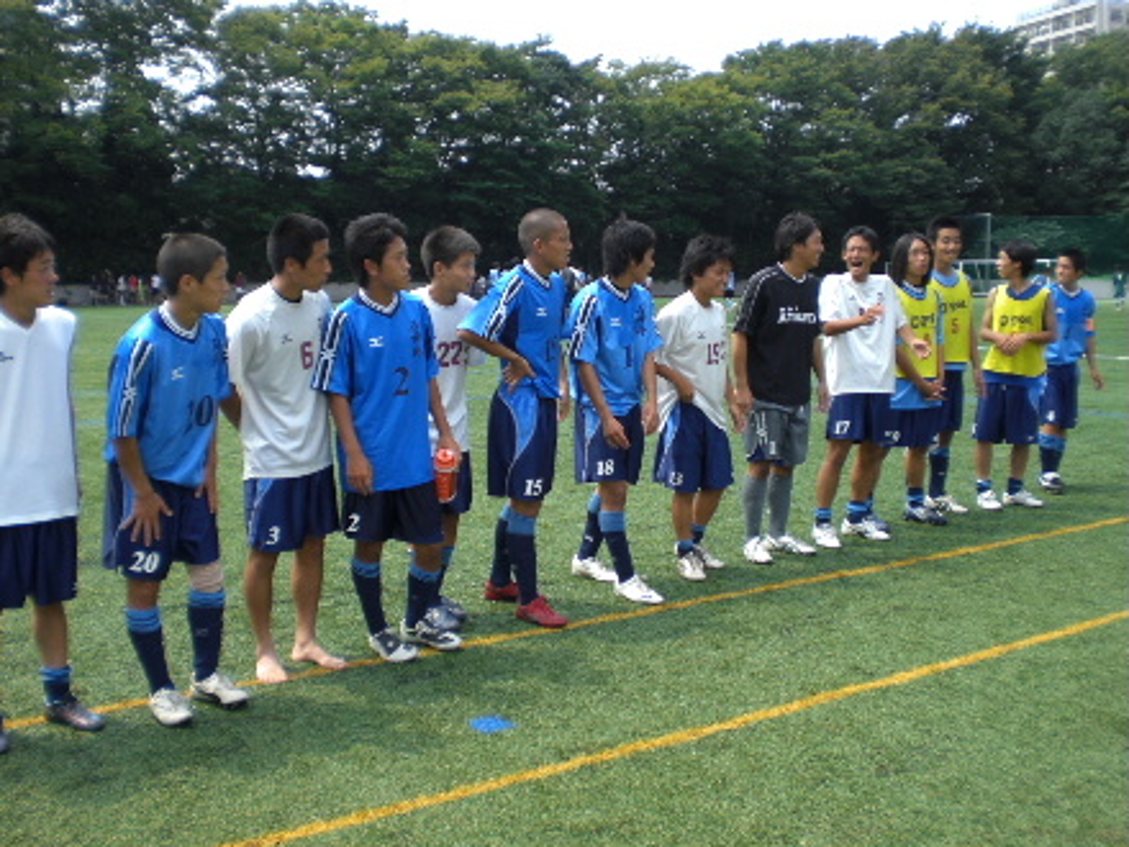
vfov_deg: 37.7
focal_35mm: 38
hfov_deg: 49.0
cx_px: 564
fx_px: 1239
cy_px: 424
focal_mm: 6.3
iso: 50
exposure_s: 1/200
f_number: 3.1
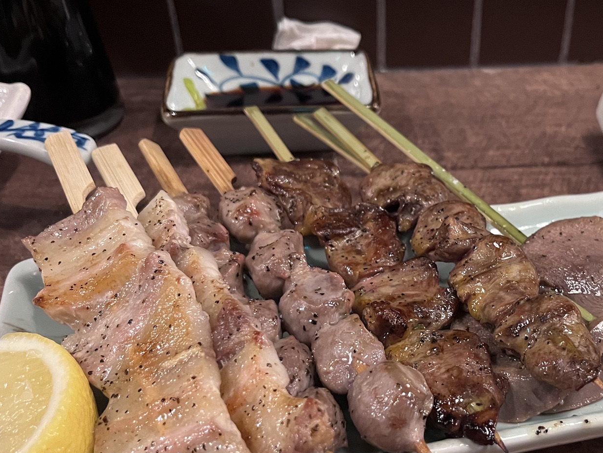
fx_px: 732
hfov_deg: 43.6
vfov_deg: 34.1
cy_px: 302
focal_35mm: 42
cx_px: 437
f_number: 1.6
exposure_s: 1/33
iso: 400
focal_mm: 5.1
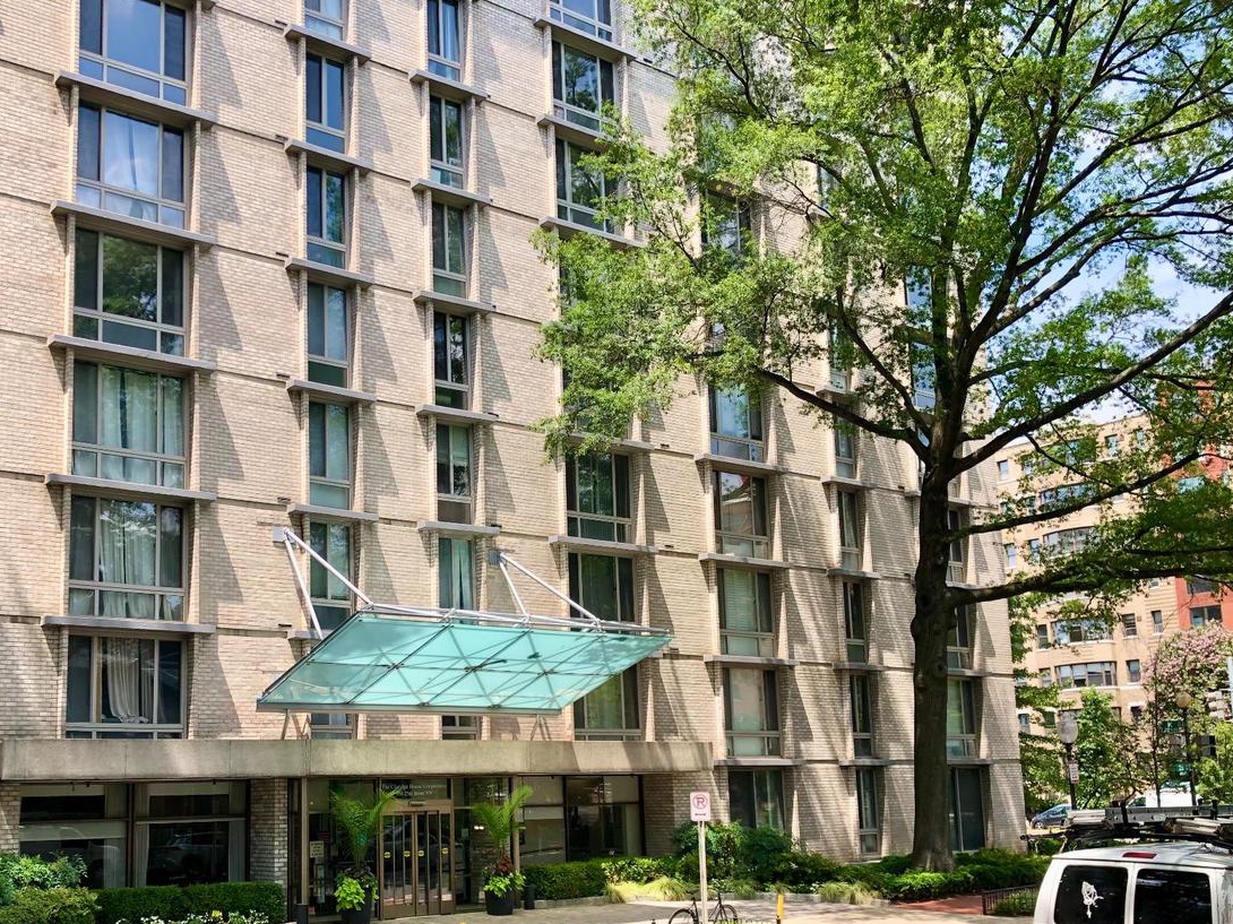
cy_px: 610
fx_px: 1318
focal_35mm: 37
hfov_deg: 49.5
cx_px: 446
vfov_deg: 38.3
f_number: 1.8
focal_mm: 4
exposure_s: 1/466
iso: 20
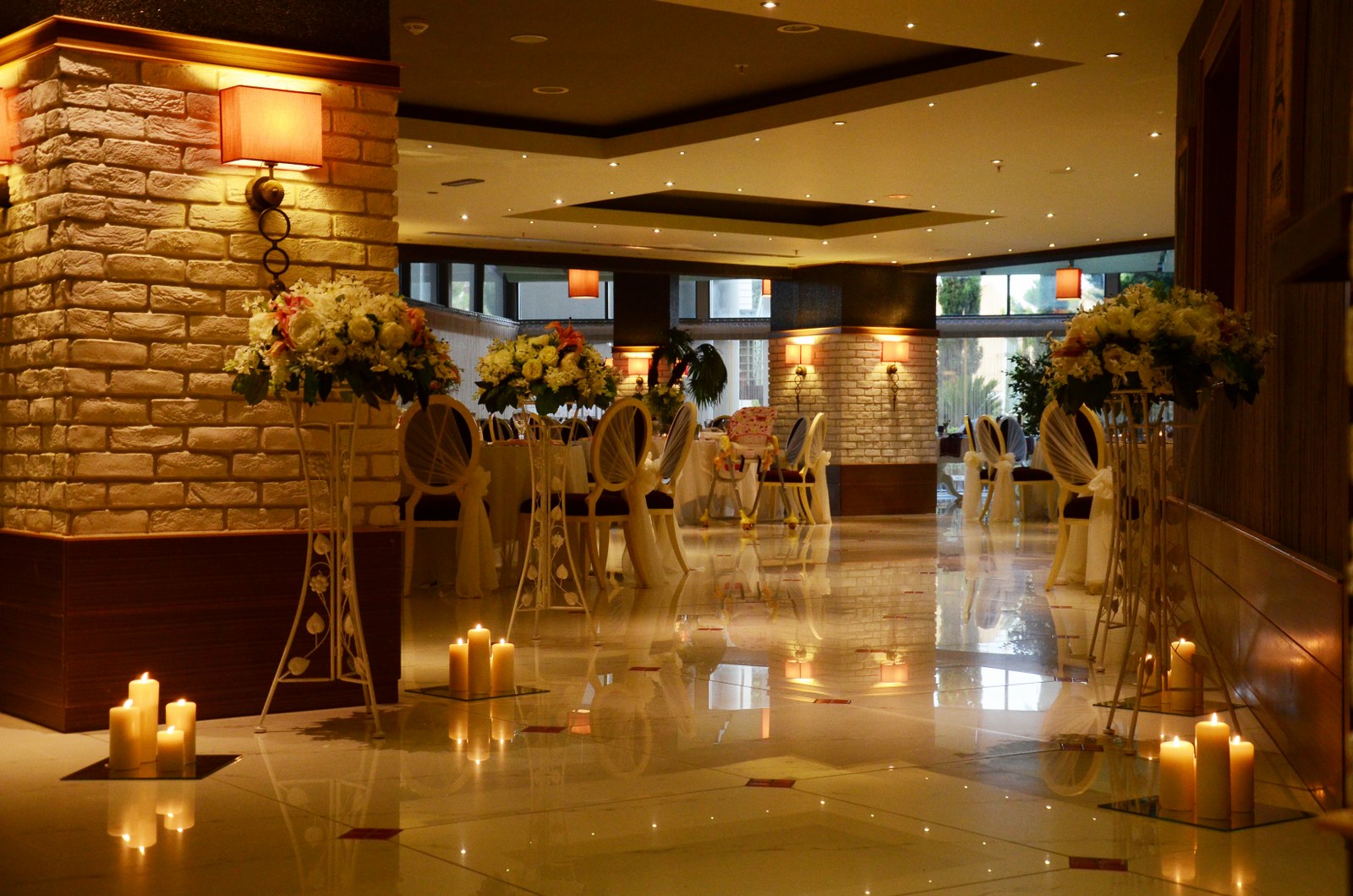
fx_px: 1969
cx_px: 676
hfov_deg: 37.9
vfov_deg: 25.6
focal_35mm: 52
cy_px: 448
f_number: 4.5
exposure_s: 1/100
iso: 1250
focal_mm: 35
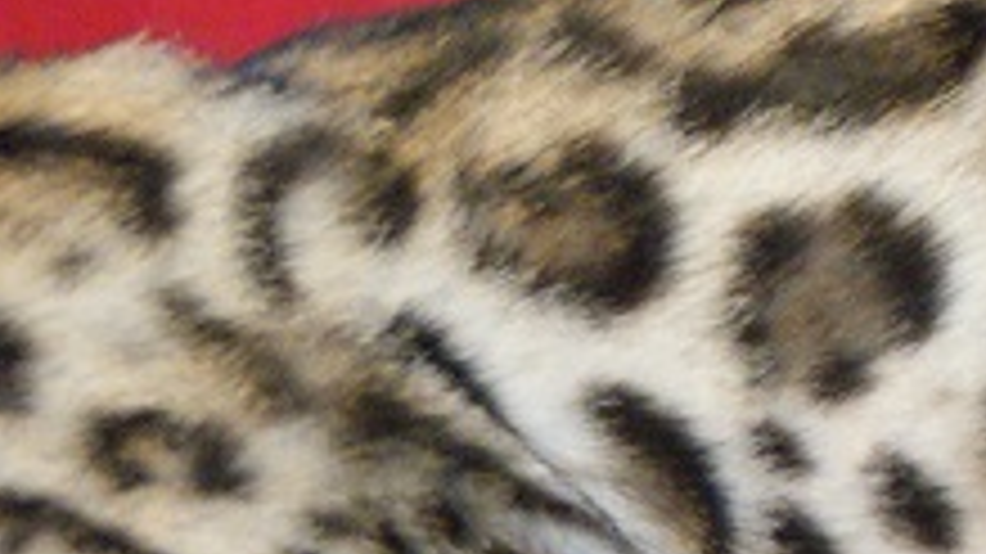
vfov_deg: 6.9
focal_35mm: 176
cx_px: 923
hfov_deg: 12.2
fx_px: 4591
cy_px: 412
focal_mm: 35
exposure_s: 1/60
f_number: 5
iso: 3200
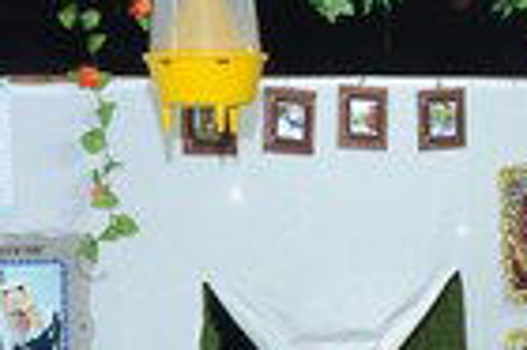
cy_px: 963
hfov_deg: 13.1
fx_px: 2252
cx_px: 583
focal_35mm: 154
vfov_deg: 7.9
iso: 1250
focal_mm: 18
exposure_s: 1/60
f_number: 5
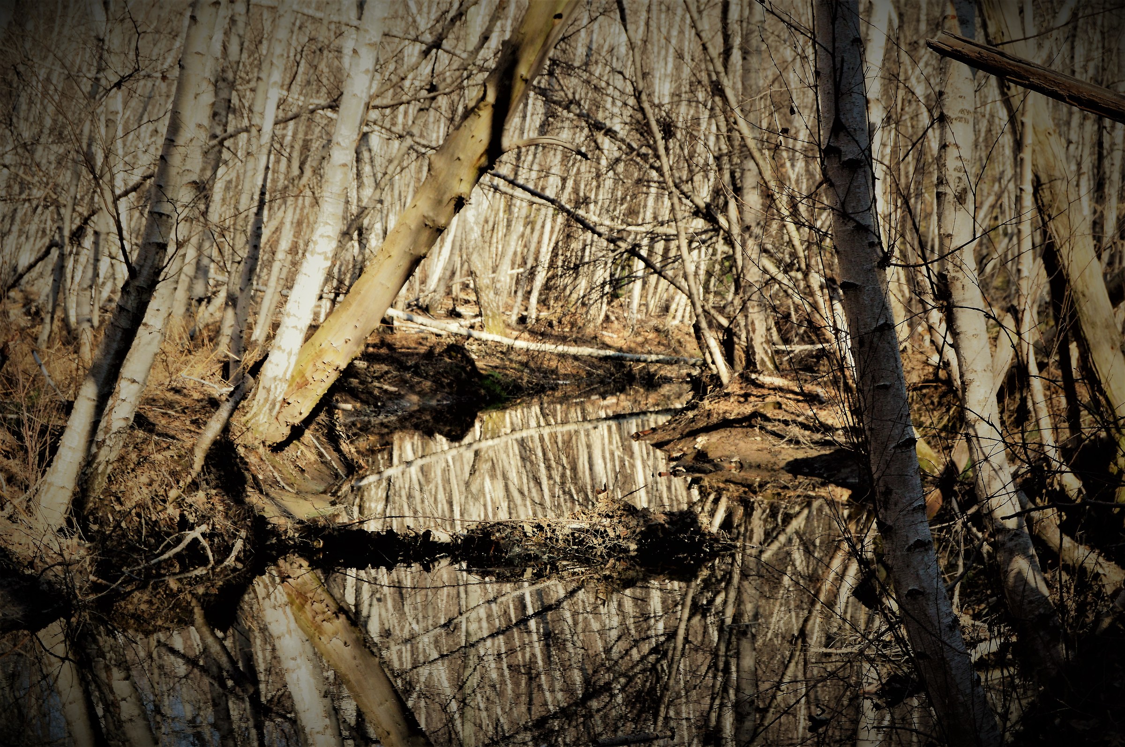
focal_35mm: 69
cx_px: 562
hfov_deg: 29.3
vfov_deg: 19.7
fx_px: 2154
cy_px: 374
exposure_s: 1/250
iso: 400
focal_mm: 46
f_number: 10
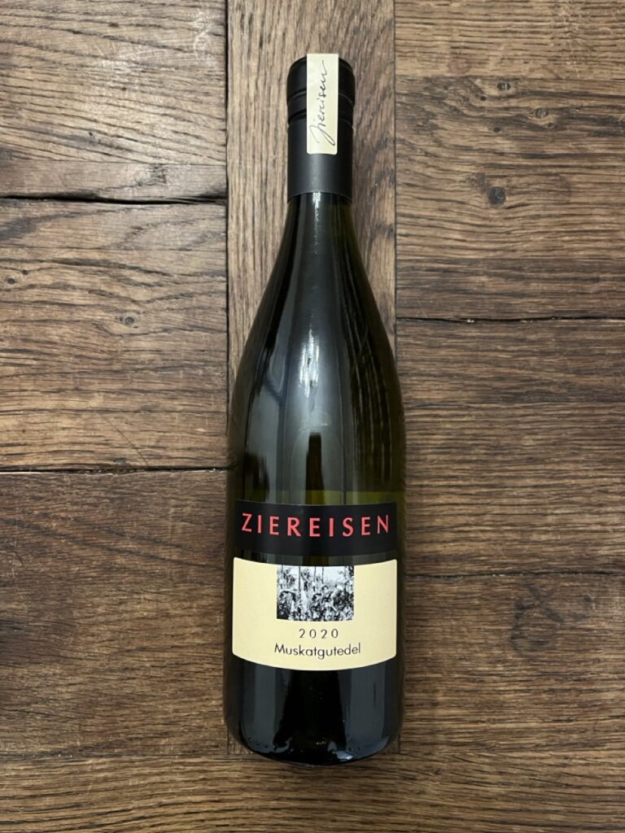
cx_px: 312
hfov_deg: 53.1
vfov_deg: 67.3
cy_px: 416
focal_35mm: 26
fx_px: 626
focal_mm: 5.1
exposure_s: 1/33
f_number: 1.6
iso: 500
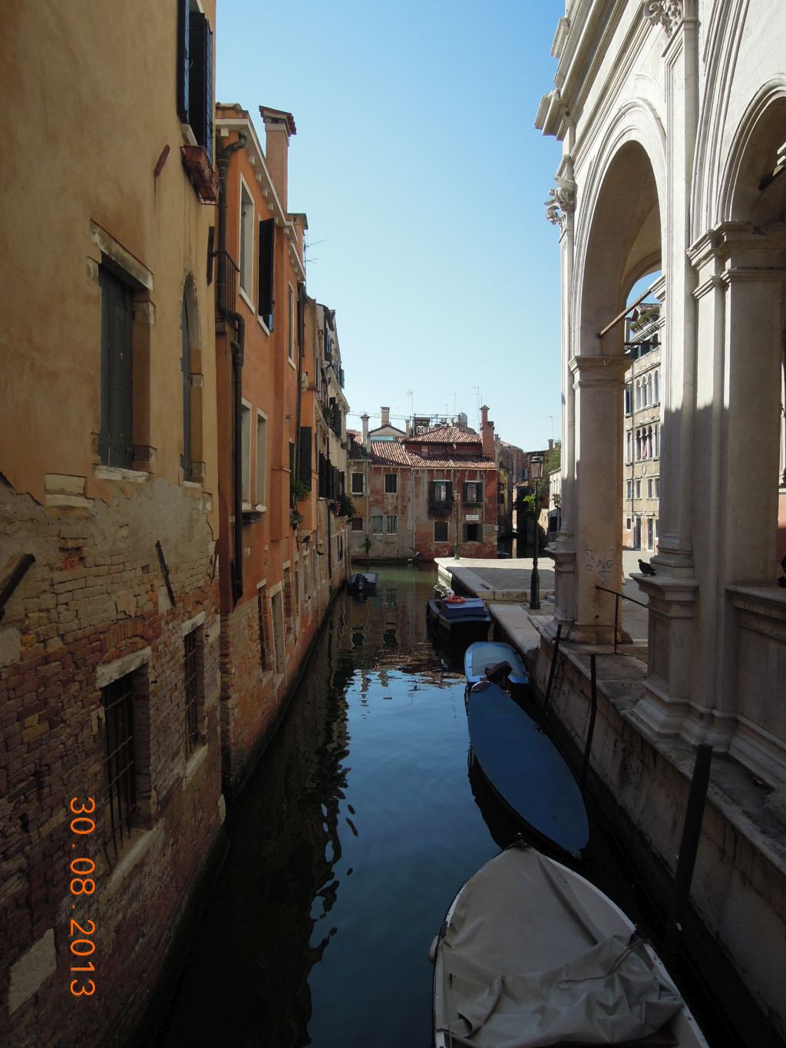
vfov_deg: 71.6
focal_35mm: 24
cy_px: 524
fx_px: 726
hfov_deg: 56.8
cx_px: 393
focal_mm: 4.3
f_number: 3.2
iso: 160
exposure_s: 1/2000
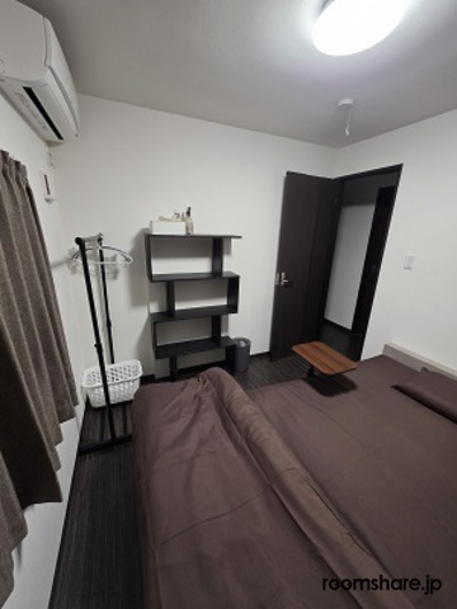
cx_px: 228
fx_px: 229
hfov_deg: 89.9
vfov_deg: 106.2
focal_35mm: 13
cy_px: 304
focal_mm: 2.2
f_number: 1.9
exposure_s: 1/60
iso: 250
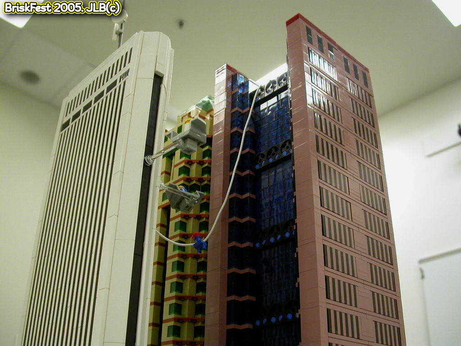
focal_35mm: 38
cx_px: 230
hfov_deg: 49.0
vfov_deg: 37.7
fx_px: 506
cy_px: 173
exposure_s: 1/13.1
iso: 100
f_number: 2.6
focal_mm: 7.85
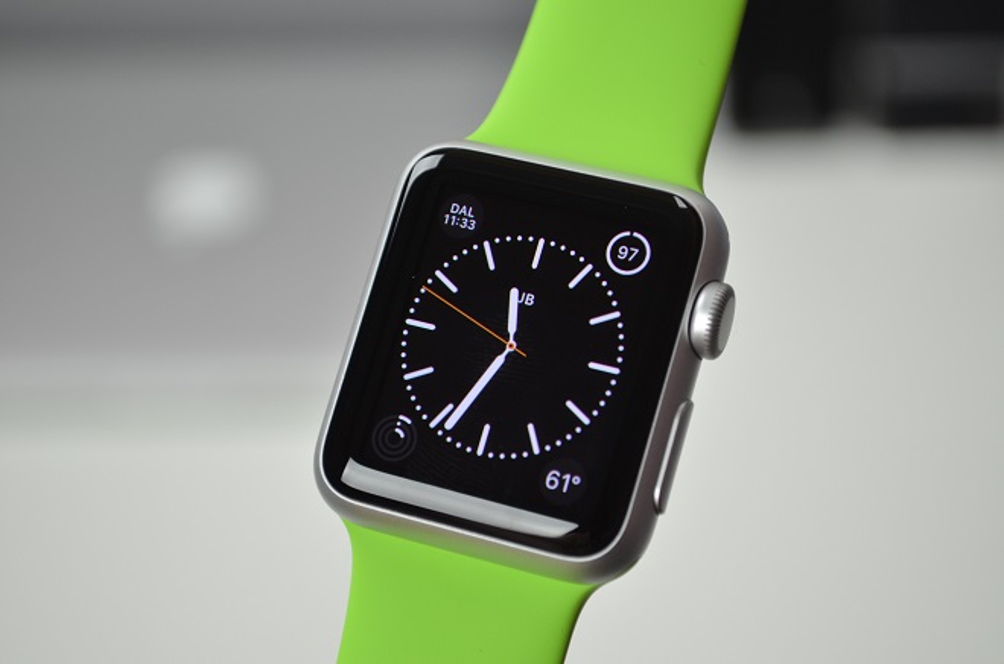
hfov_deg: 24.7
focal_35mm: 82
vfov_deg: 16.5
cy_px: 332
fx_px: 2296
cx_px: 502
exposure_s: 1/60
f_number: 5.6
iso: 450
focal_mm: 55
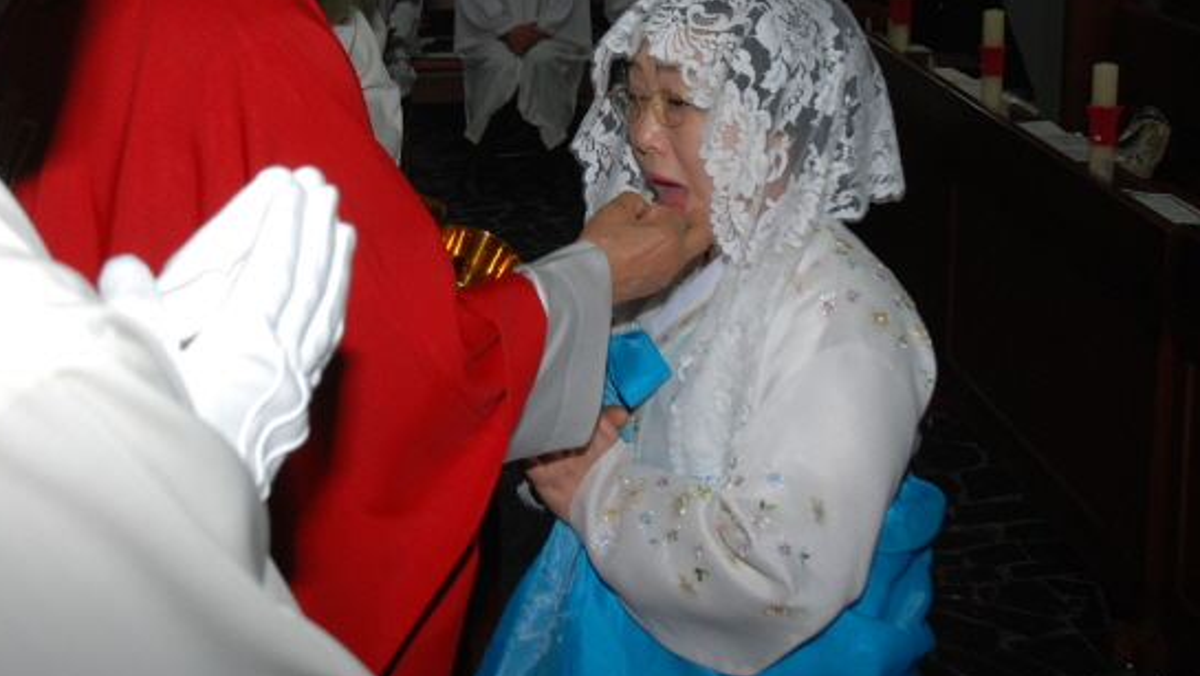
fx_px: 1869
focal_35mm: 59
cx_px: 486
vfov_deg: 20.3
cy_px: 151
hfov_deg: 35.5
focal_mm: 27
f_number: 7.1
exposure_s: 1/60
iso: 200
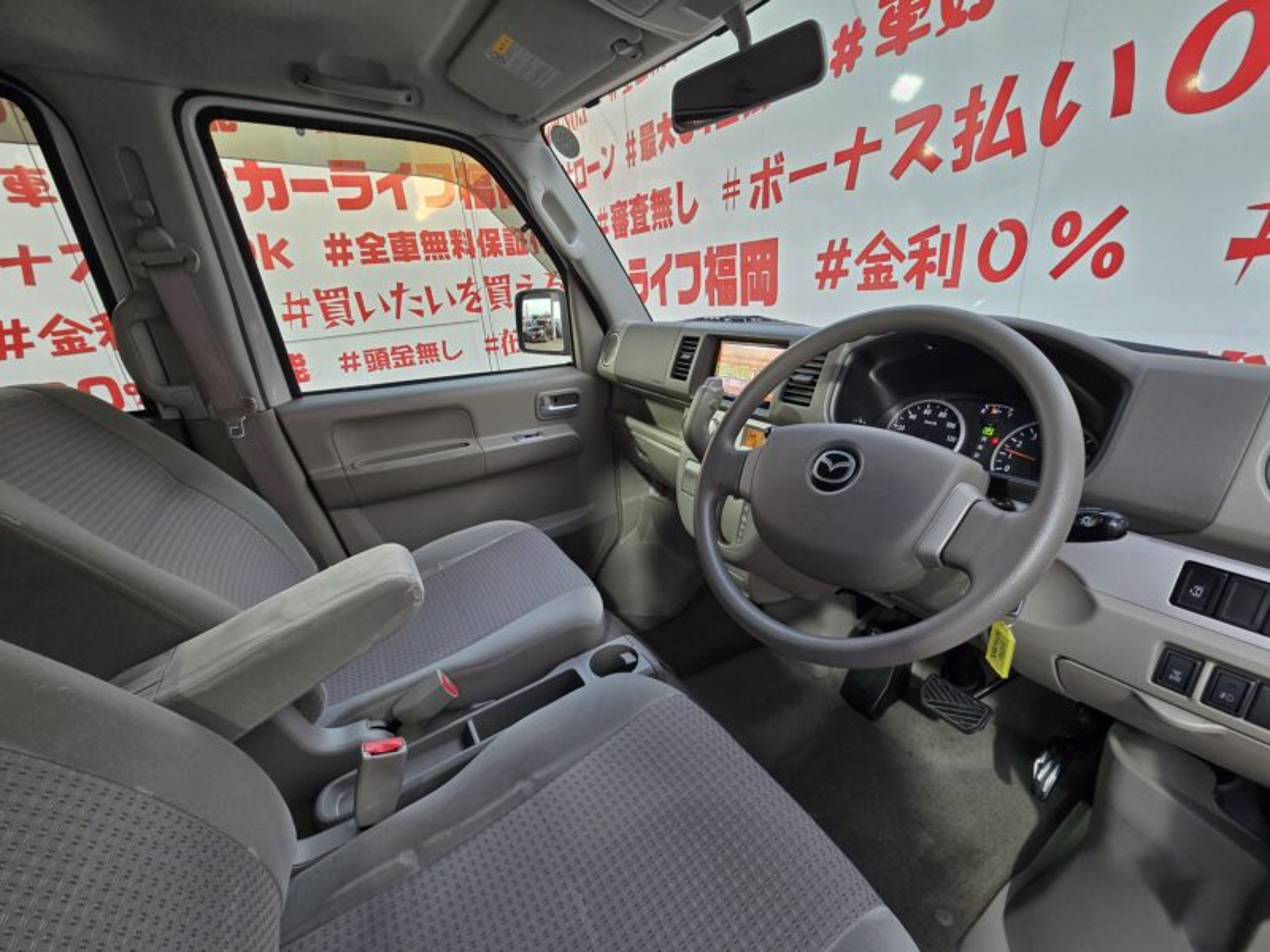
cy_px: 476
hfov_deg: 106.2
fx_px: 477
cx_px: 635
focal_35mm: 13
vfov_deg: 89.9
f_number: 2.2
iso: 125
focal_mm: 2.2
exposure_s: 1/60
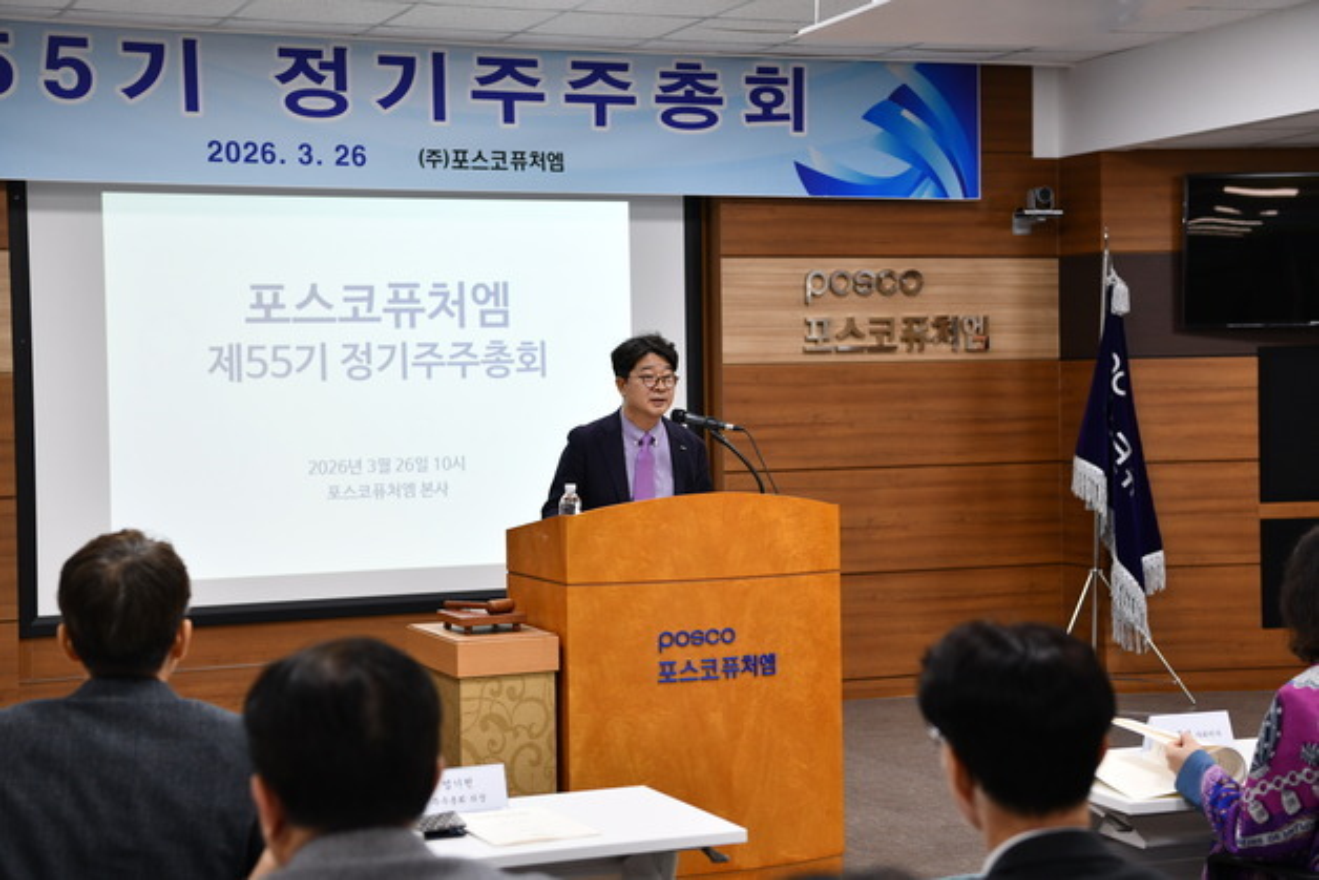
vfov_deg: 21.9
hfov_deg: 32.4
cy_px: 440
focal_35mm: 62
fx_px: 2272
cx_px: 660
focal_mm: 62
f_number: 4.5
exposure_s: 1/160
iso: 800
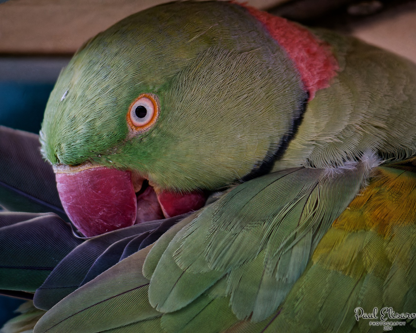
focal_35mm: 626
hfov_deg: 3.1
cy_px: 166
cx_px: 203
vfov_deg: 2.5
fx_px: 7708
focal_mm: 300
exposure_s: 1/1000
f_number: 5.6
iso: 6400
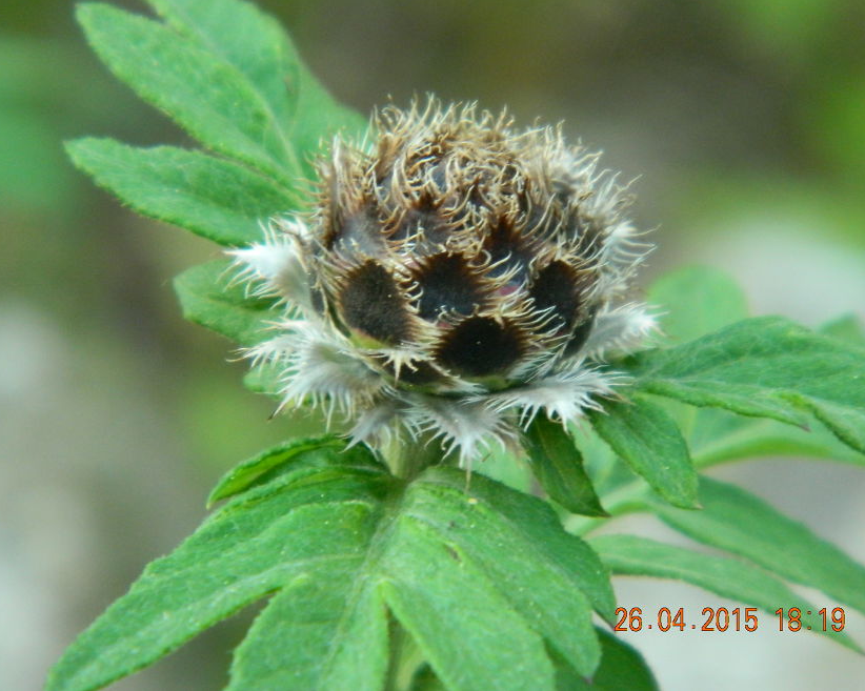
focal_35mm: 231
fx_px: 5912
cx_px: 437
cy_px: 345
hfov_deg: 8.4
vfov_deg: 6.7
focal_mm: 39.7
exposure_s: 1/20
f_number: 5.4
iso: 400
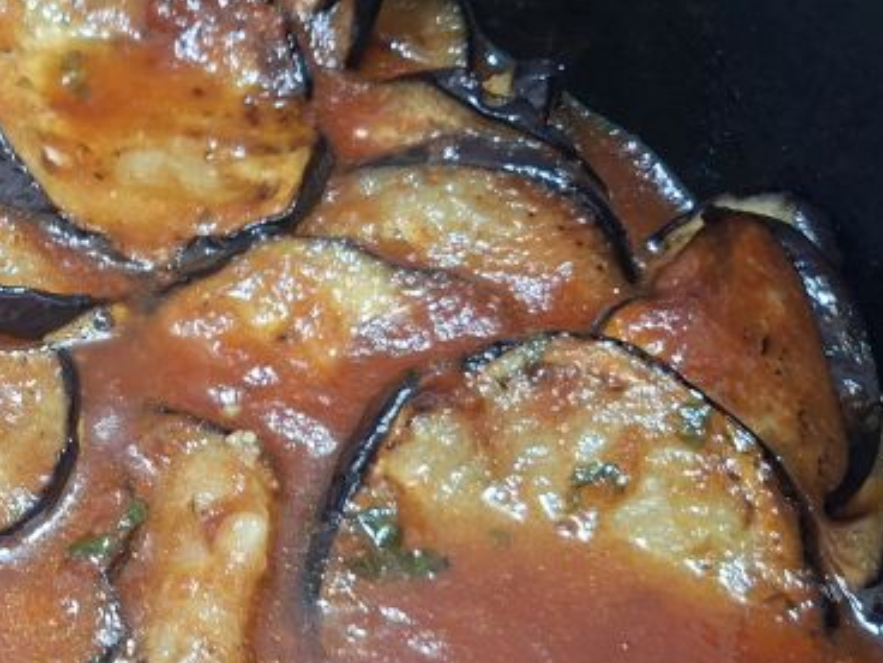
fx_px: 1633
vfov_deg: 22.0
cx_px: -139
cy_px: 685
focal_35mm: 64
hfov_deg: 27.2
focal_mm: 5.54
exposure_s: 1/33
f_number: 1.8
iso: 320
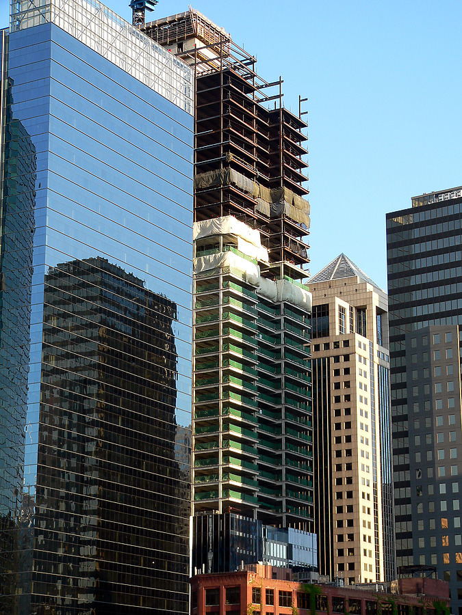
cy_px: 308
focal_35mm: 81
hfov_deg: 18.2
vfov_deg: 24.1
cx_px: 231
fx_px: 1441
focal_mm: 13.5
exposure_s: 1/200
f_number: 4
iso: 80
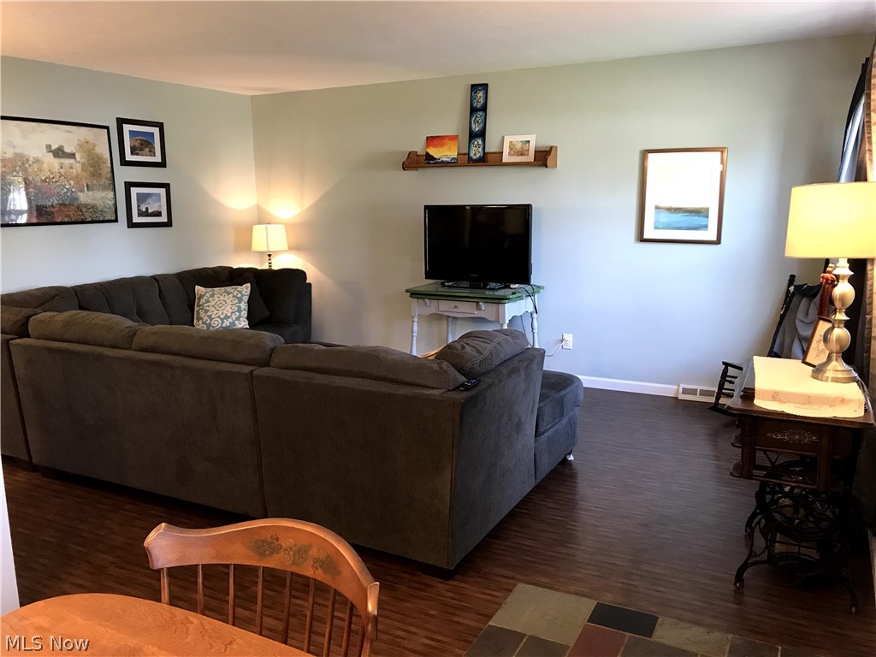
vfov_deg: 49.7
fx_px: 709
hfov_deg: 63.4
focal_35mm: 28
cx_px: 438
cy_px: 328
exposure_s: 1/15
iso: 50
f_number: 1.8
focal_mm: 3.99
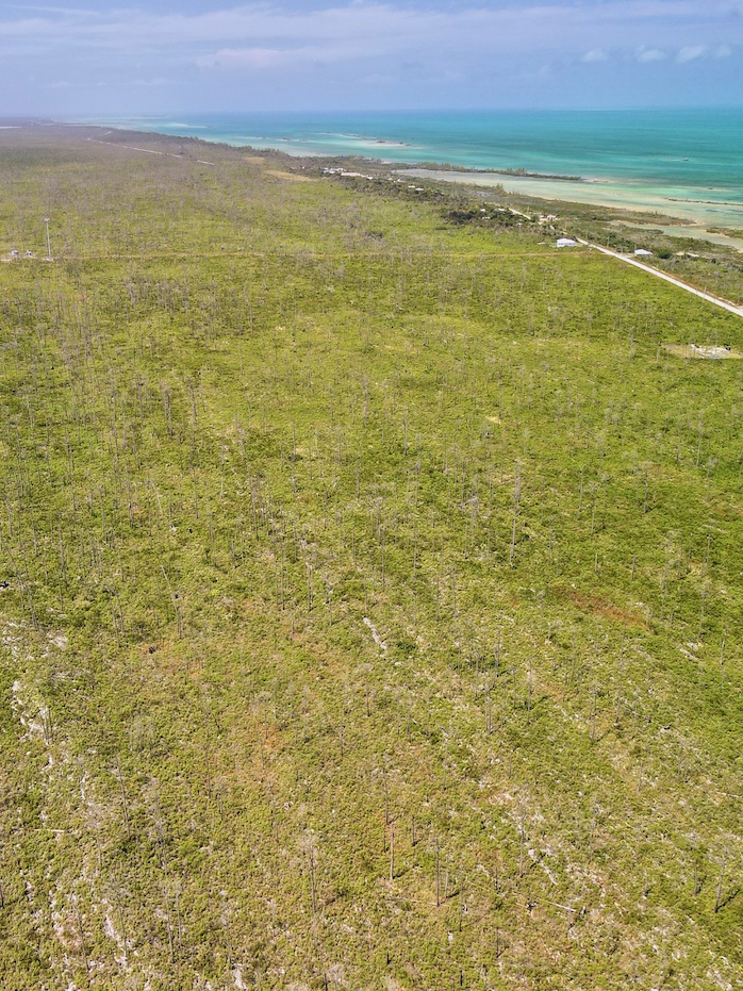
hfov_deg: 42.2
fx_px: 945
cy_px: 495
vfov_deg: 55.4
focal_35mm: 33
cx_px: 235
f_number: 2.8
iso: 100
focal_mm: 4.5
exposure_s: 1/40
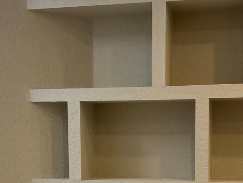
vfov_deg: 20.4
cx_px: 141
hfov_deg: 27.4
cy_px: 161
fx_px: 499
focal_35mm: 71
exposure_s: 1/120
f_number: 1.6
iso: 125
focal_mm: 5.96
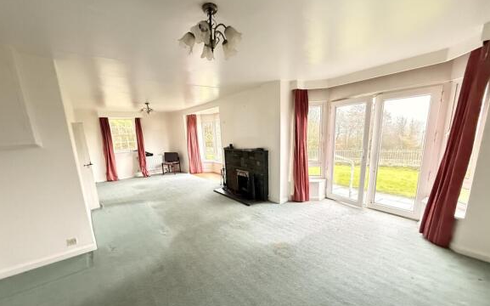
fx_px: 200
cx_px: 243
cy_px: 176
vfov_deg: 74.3
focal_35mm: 15
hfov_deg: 101.5
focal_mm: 2.22
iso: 1000
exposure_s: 1/60
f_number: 2.2
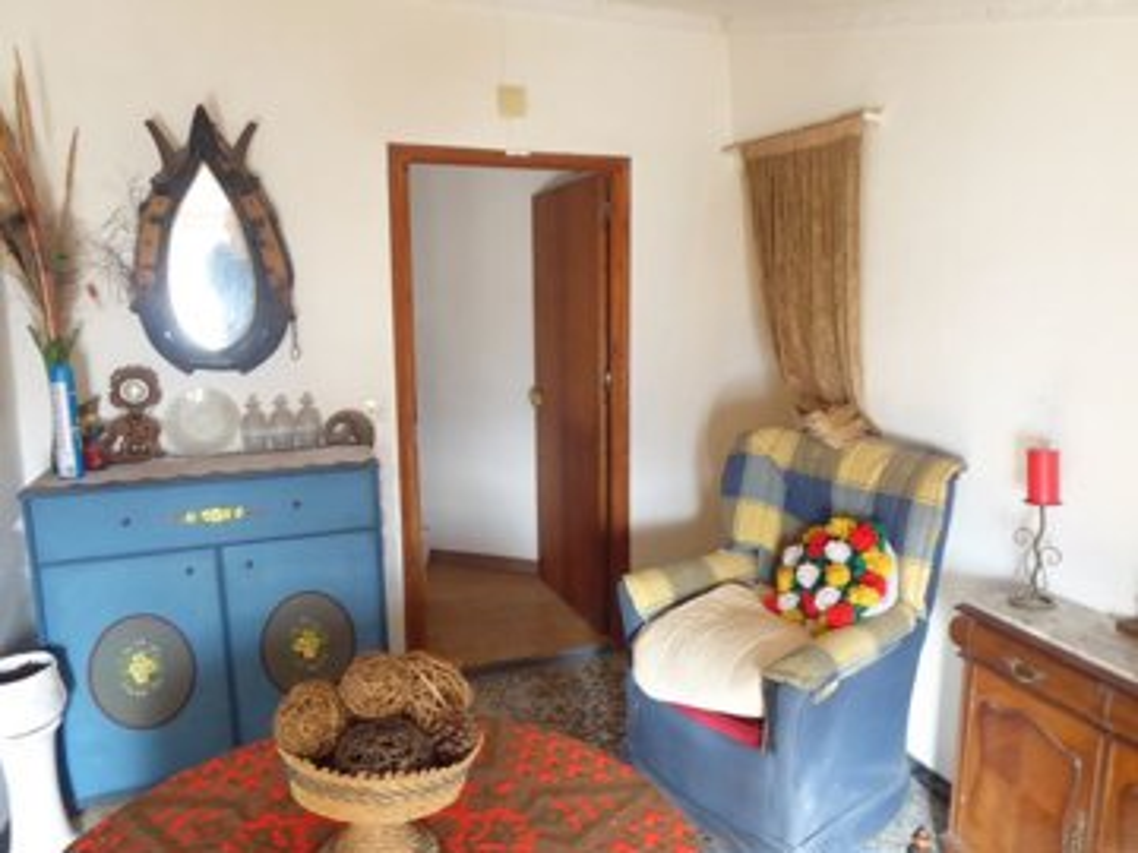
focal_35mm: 24
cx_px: 569
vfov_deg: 56.8
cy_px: 426
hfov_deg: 71.6
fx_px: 789
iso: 400
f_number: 3.3
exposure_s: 1/15
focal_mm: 4.3
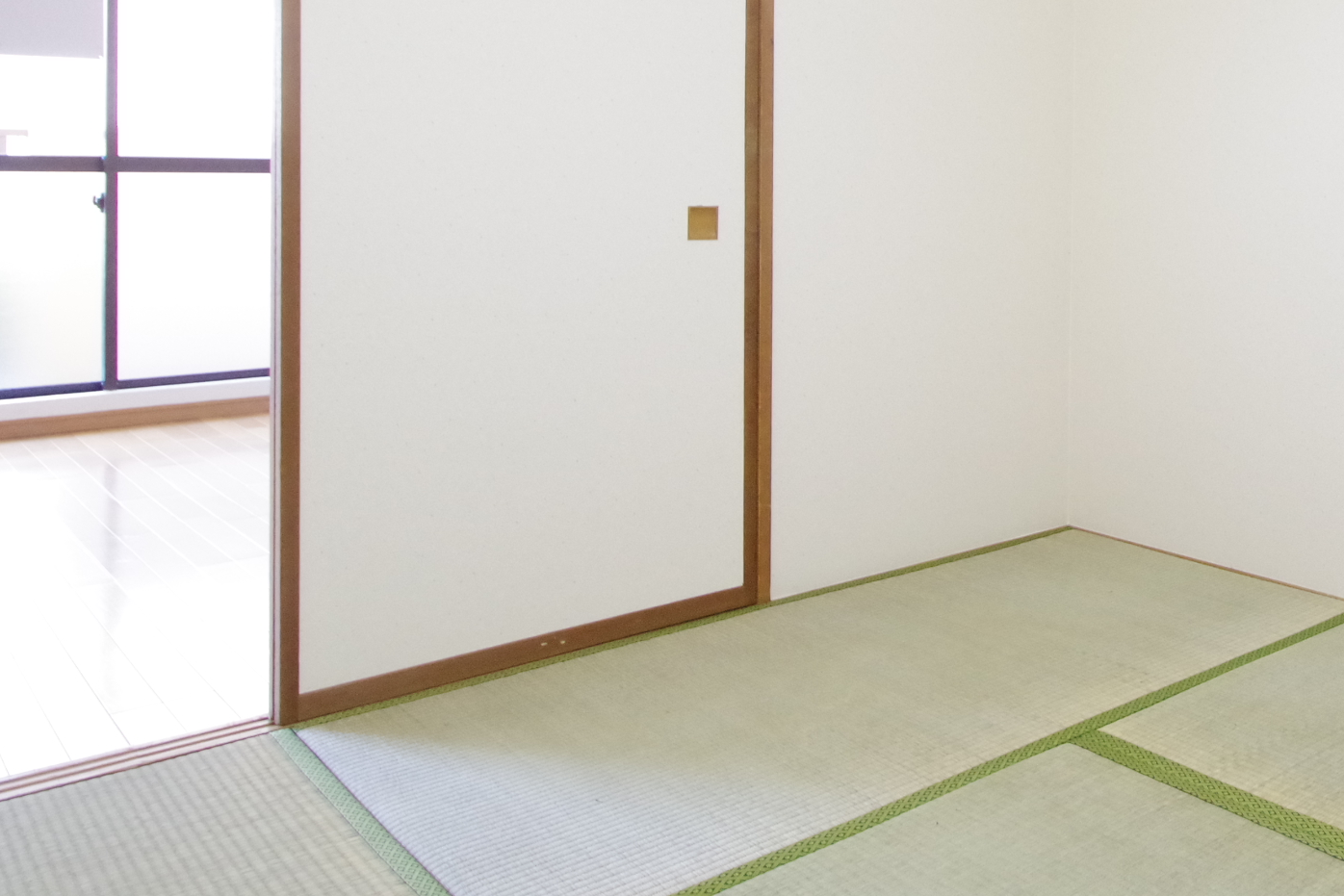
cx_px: 1153
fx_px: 1232
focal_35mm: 33
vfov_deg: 38.6
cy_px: 191
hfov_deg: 51.9
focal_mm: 10
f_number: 8
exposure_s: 1/15
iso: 1600
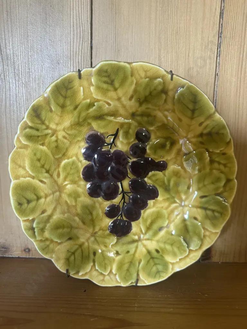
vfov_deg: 71.6
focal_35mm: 24
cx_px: 124
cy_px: 164
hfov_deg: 56.8
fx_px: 228
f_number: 1.78
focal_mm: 6.86
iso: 160
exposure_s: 1/50
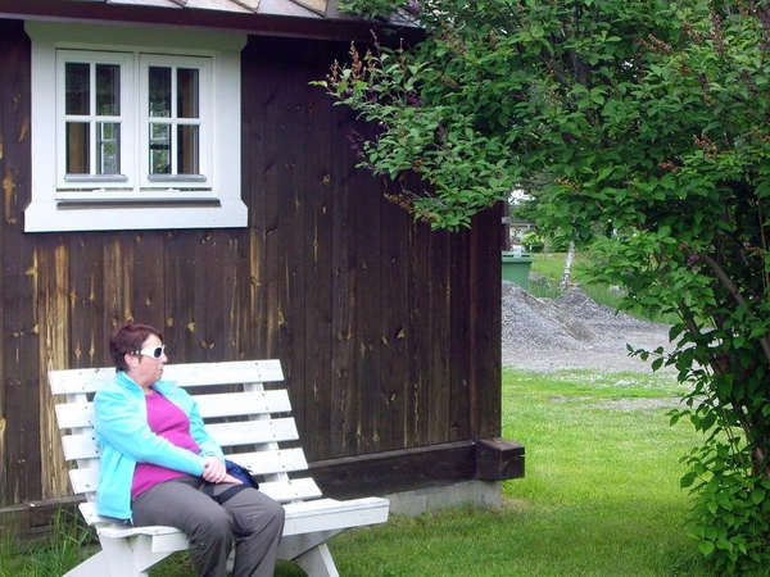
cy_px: 288
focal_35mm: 94
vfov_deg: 15.7
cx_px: 385
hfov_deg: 20.9
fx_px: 2091
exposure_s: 1/125
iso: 100
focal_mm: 15.3
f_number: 4.6
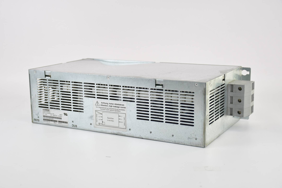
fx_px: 446
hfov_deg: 35.1
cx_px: 141
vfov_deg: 23.8
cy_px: 94
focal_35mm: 57
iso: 320
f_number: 5
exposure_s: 1/160
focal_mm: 38
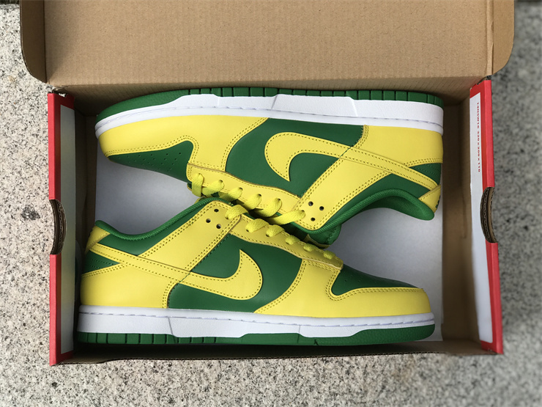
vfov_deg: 25.7
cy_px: 204
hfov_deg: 33.8
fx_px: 892
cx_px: 271
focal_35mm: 57
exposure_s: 1/292
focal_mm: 6.6
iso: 20
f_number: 2.8
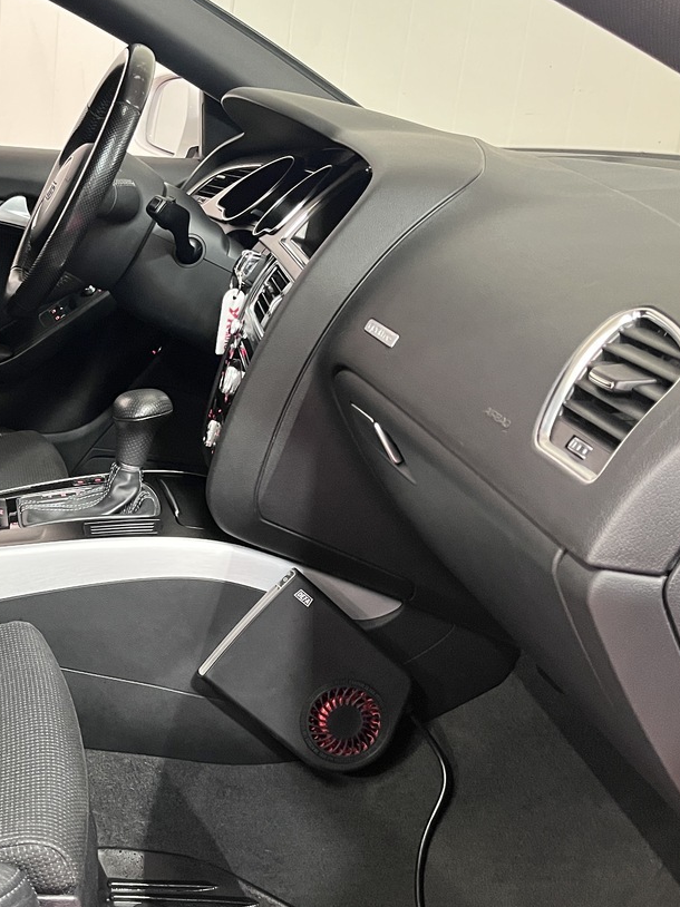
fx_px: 1205
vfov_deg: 41.2
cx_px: -52
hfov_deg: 28.8
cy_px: 485
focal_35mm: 46
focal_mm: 5.1
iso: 400
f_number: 1.6
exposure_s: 1/33
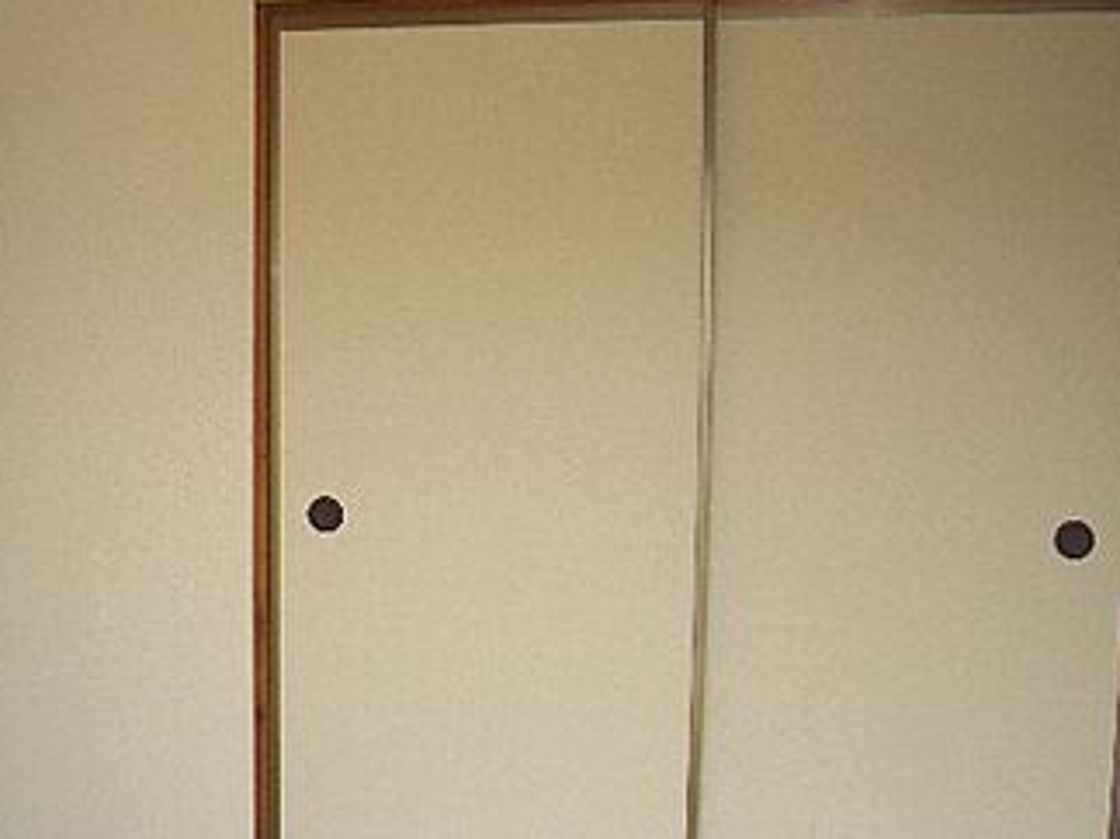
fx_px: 1779
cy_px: 477
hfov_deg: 34.3
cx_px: 302
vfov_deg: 26.5
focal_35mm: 55
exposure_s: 1/100
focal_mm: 5.8
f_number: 2.6
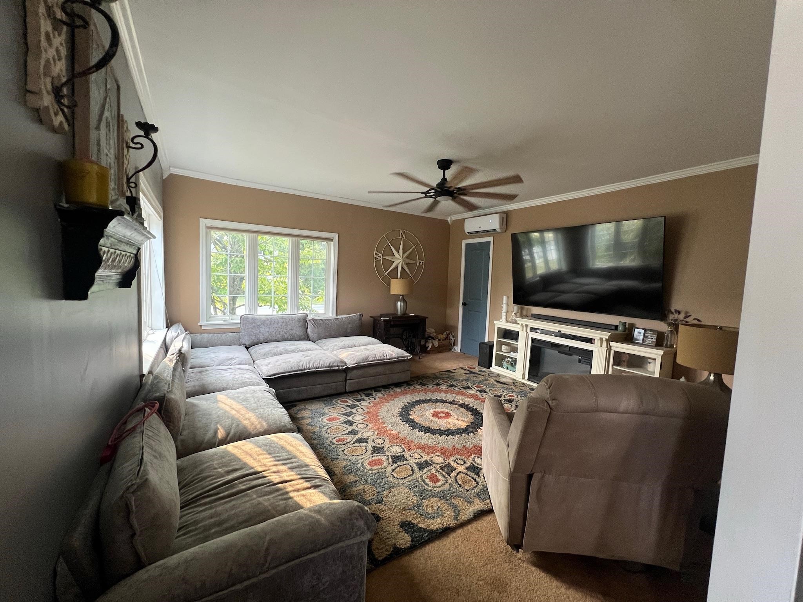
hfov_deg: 106.2
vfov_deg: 89.9
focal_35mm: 13
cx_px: 402
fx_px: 302
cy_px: 301
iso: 250
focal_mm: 1.57
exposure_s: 1/89
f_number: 1.8
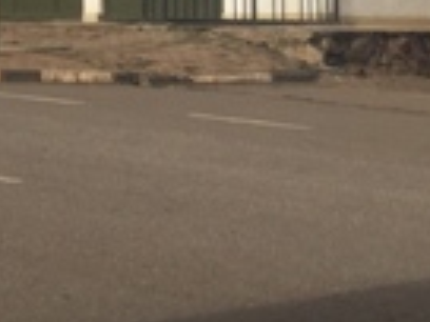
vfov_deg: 10.2
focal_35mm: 136
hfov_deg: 14.2
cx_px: -35
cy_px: -297
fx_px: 1689
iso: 32
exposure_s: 1/2639
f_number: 2.2
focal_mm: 4.15
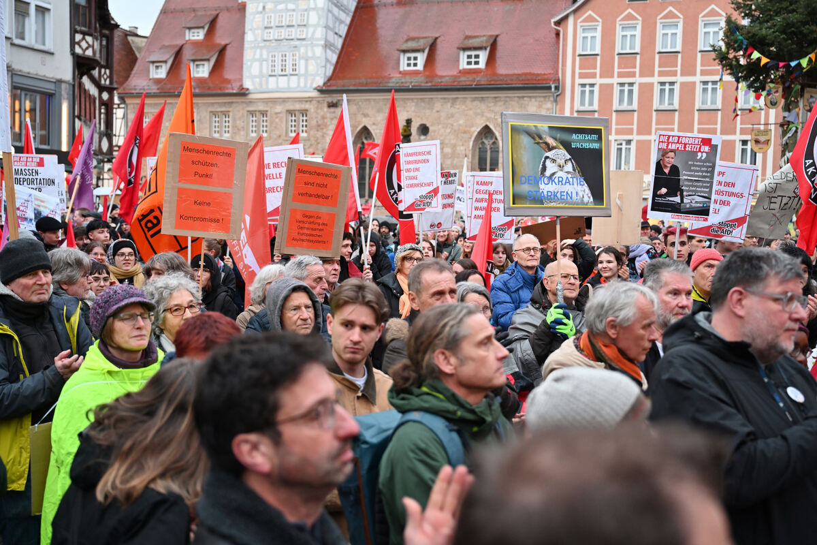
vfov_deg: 33.4
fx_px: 908
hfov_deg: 48.5
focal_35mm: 40
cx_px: 408
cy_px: 272
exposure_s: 1/80
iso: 1000
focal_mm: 40
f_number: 3.2
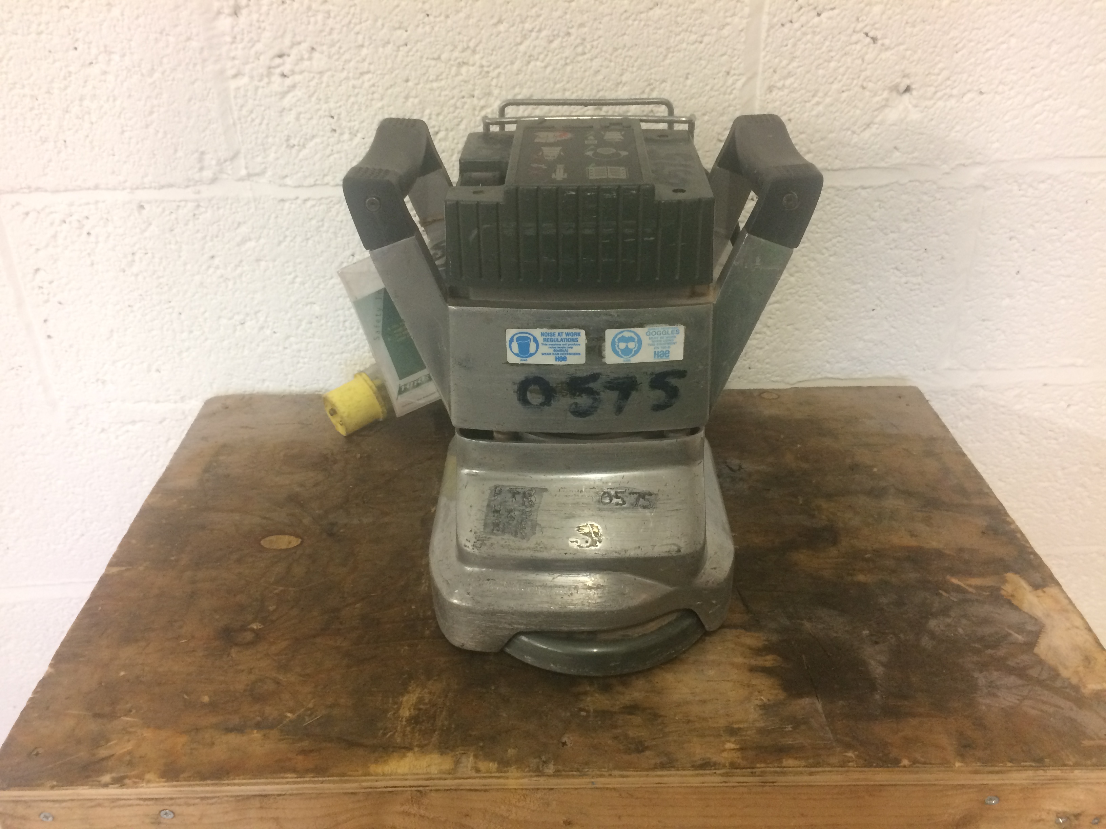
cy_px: 414
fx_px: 927
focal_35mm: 29
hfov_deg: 61.7
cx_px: 553
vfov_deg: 48.2
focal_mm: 4.15
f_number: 2.2
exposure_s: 1/33
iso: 200
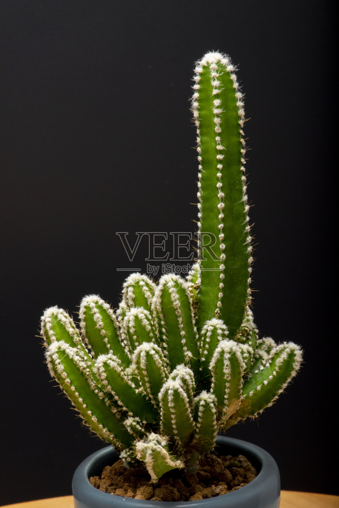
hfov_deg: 13.1
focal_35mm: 105
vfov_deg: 19.4
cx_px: 170
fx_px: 1482
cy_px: 254
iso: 640
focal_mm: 105
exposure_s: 1/250
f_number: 32
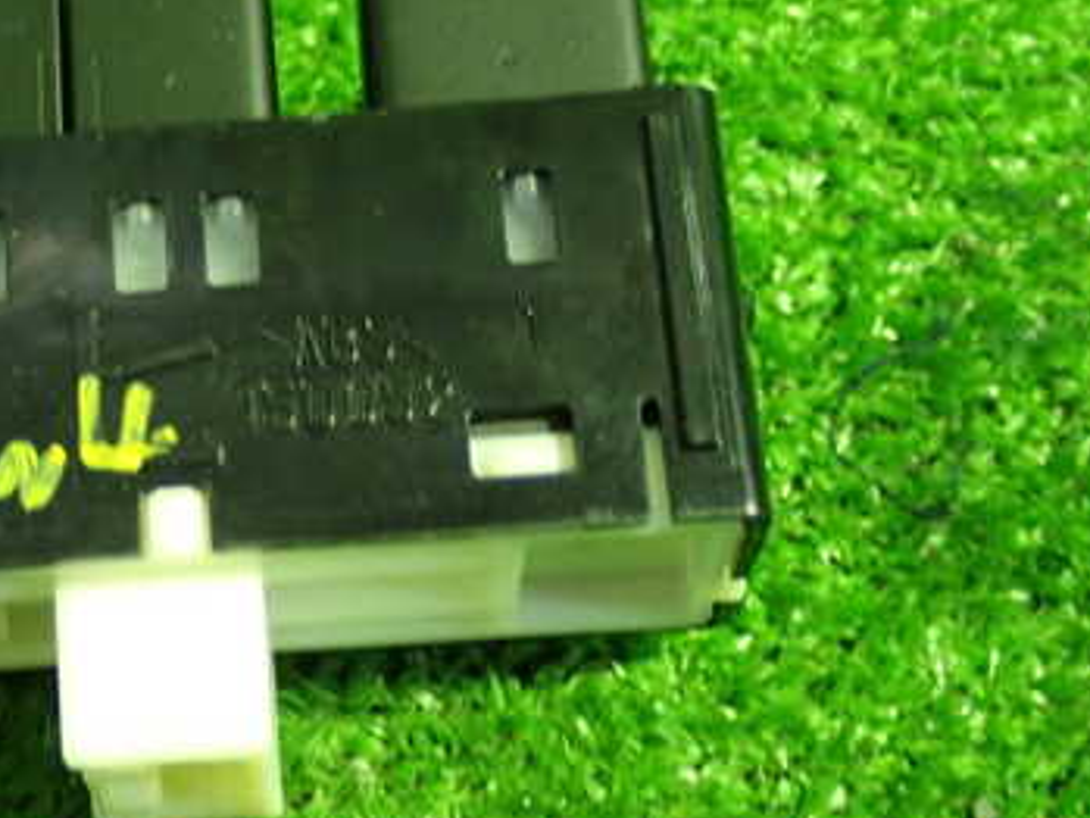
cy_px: 368
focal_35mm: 86
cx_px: 175
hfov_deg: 22.4
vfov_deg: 17.2
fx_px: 2709
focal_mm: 9.01
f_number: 3.2
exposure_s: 1/25
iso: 800
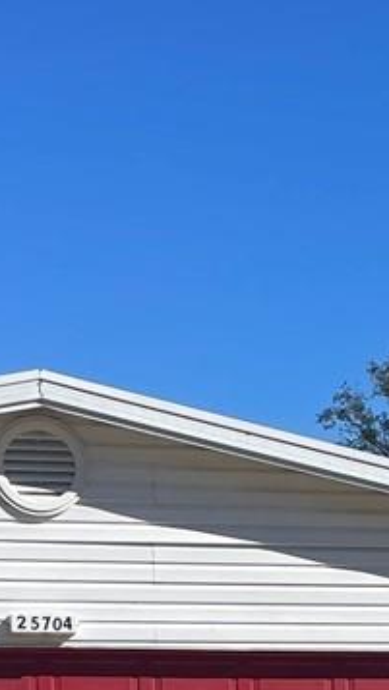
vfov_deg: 15.8
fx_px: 2327
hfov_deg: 9.4
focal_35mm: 127
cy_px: 957
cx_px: 517
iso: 32
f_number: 1.6
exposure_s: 1/4464
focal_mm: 4.2
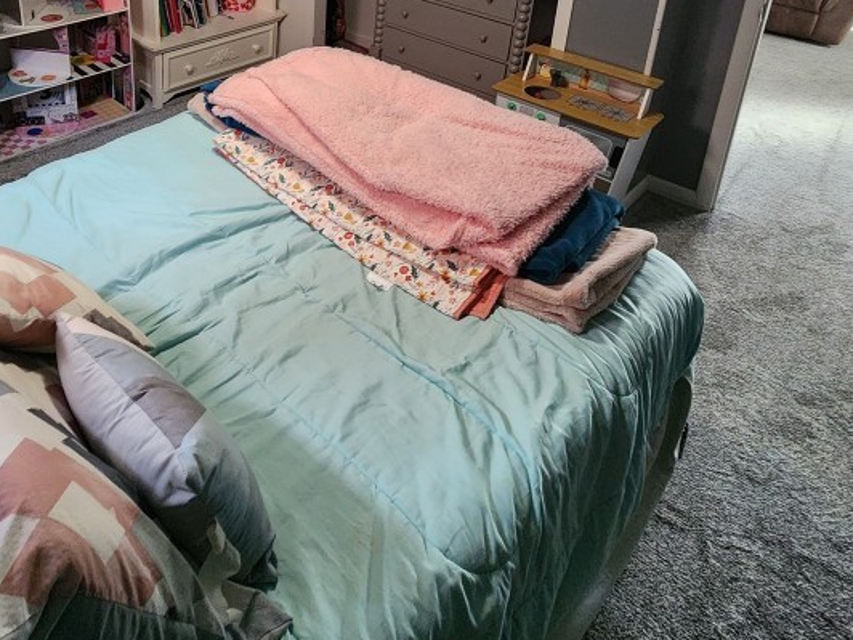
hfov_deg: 67.4
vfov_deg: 49.3
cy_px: 72
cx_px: 281
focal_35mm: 25
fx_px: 616
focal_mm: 2.2
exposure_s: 1/30
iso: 640
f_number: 2.2
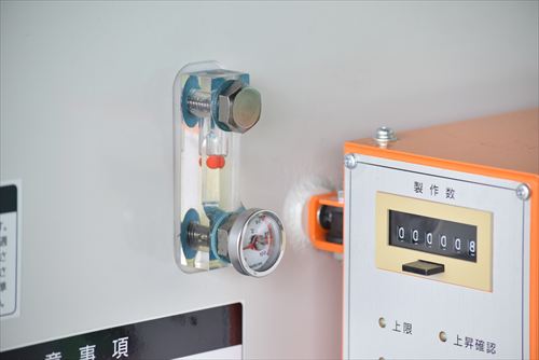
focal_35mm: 195
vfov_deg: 7.1
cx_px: 270
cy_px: 180
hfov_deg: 10.5
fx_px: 2921
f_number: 6.3
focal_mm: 130
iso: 1250
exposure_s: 1/125
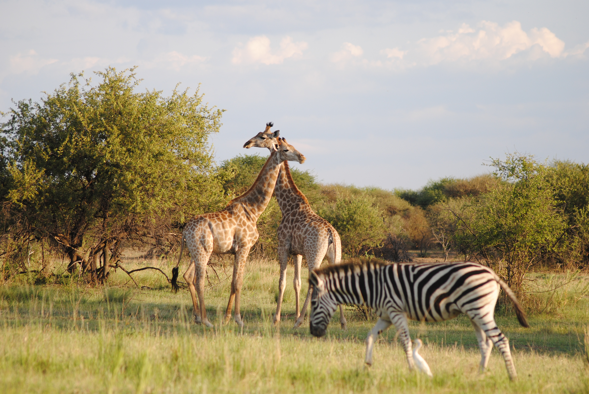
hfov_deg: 9.1
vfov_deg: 6.1
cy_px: 197
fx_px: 3686
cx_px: 294
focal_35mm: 225
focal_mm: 150
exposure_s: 1/500
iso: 250
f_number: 4.5
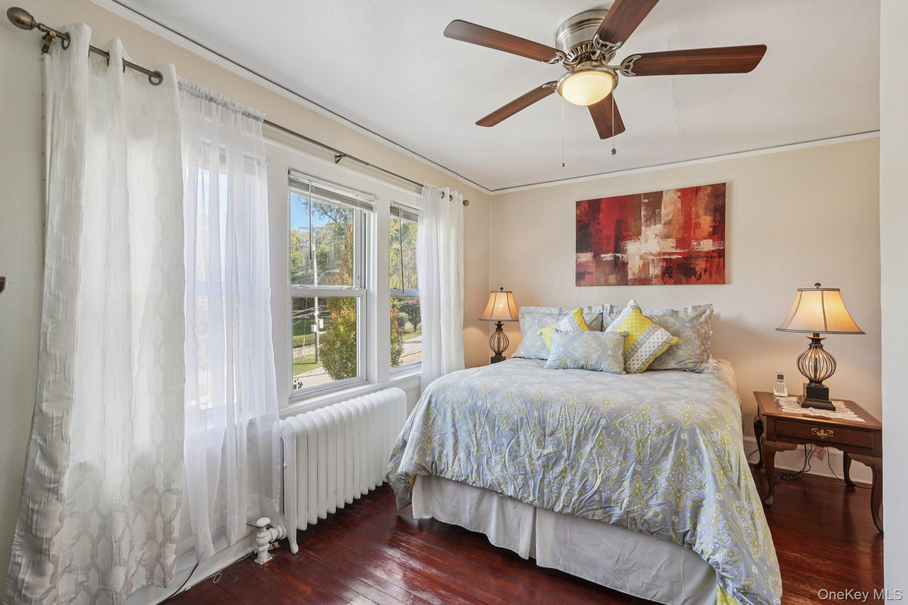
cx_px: 454
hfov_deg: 96.7
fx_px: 403
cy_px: 302
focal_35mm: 16
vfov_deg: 73.7
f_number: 9
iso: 400
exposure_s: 1/30
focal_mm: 16
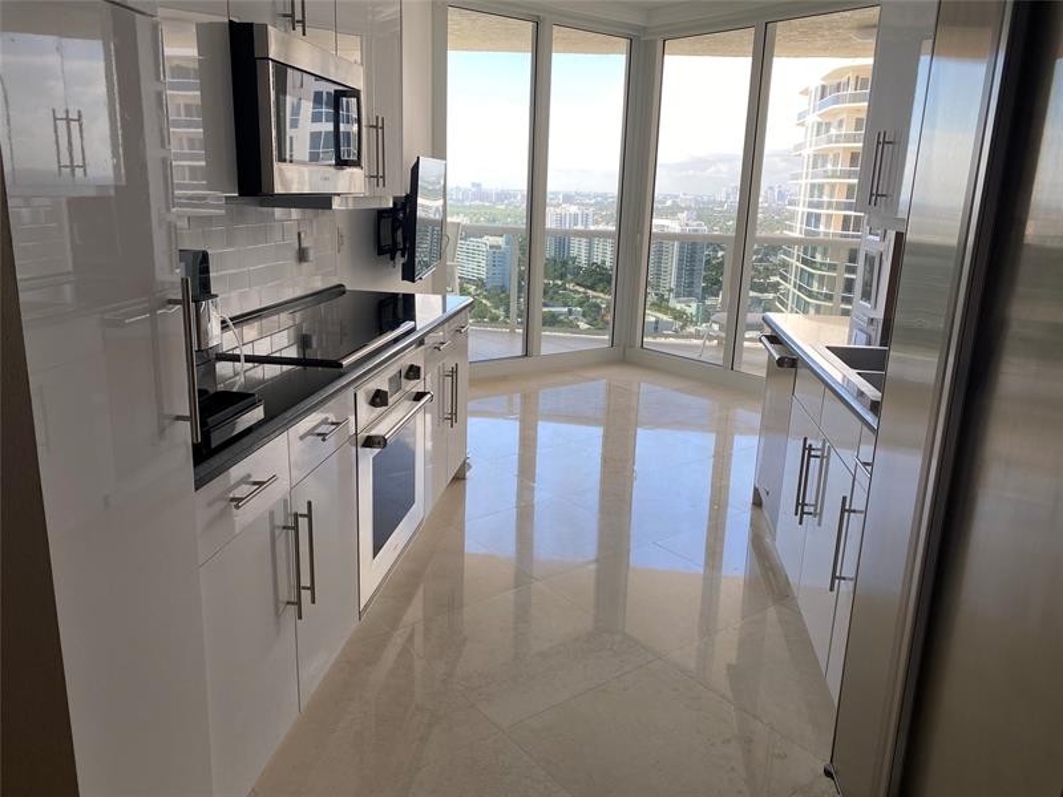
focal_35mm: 26
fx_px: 798
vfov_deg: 53.1
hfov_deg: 67.3
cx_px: 532
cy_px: 398
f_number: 1.8
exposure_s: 1/128
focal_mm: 4.25
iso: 32
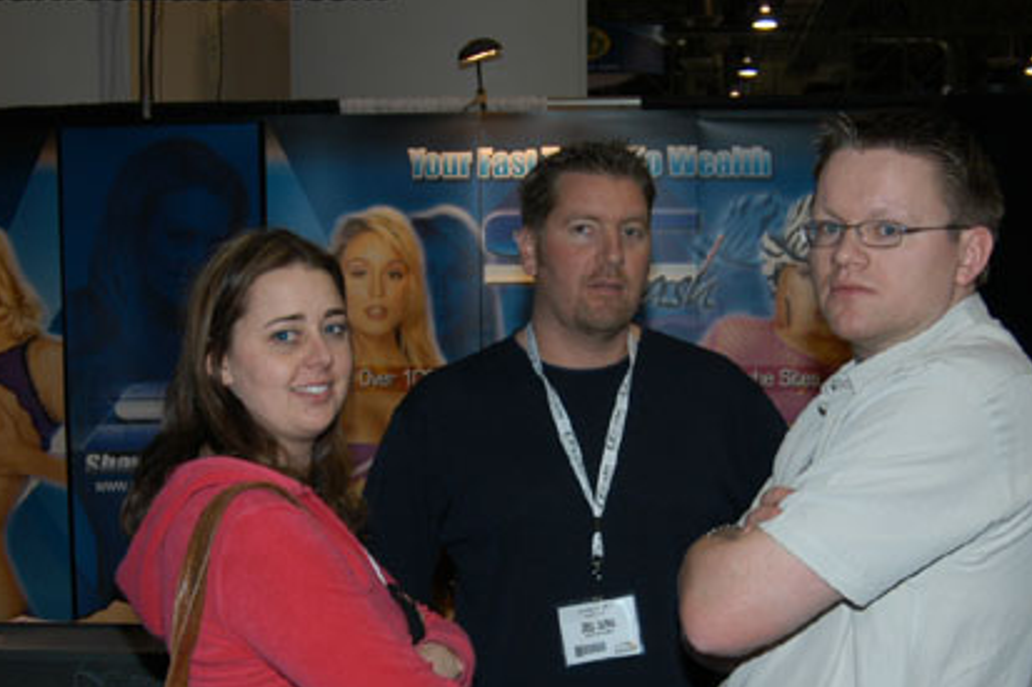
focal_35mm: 59
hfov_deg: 33.9
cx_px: 593
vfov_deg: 22.8
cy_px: 477
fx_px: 1691
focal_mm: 24
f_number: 5
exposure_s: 1/60
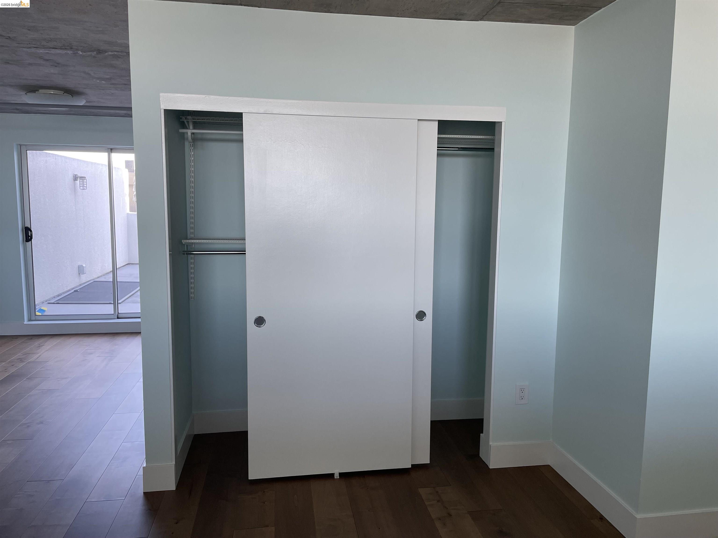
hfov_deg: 67.3
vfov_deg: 53.1
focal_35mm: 26
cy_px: 269
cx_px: 359
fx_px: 539
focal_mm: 4.2
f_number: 1.6
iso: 80
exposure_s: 1/121
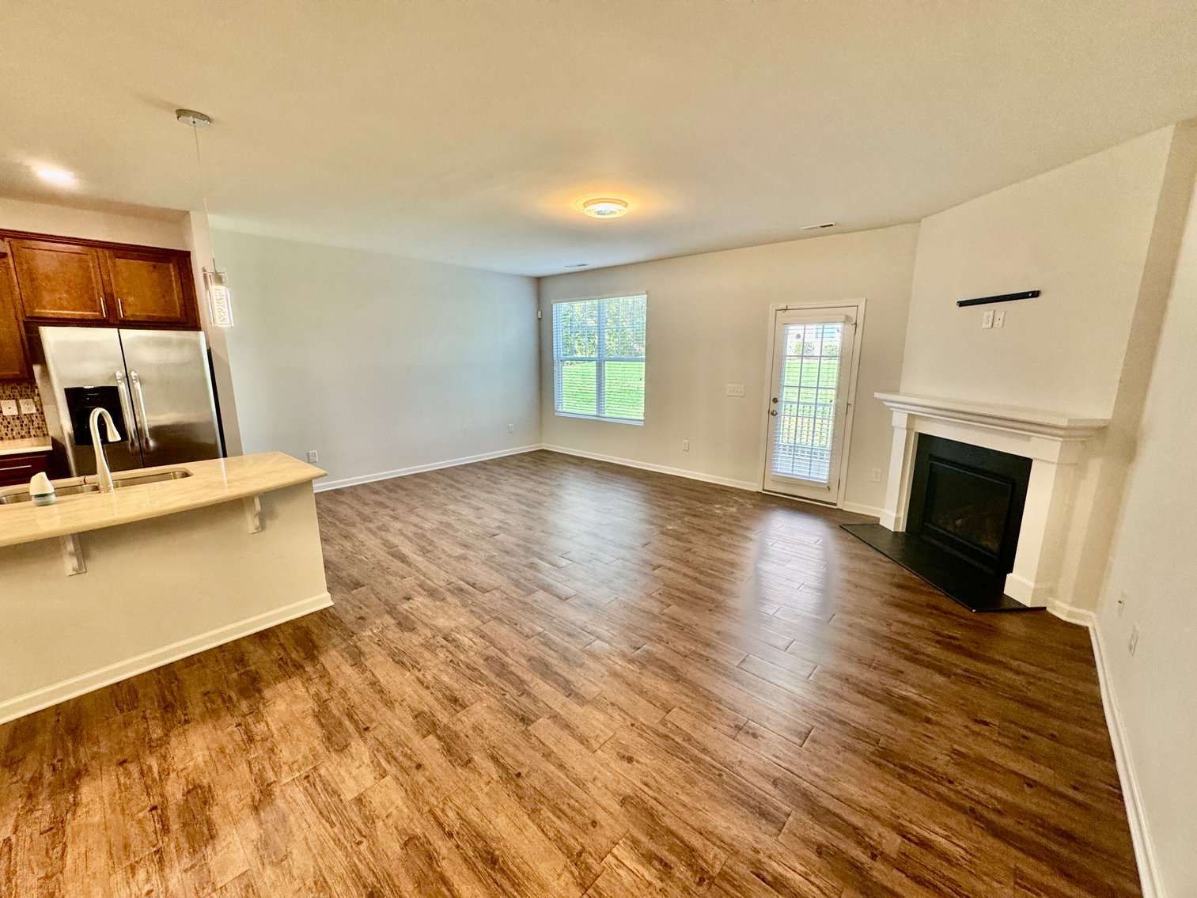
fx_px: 484
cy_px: 449
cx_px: 598
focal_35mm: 14
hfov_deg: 102.1
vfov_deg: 85.7
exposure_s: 1/120
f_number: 2.2
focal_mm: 2.22
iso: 250
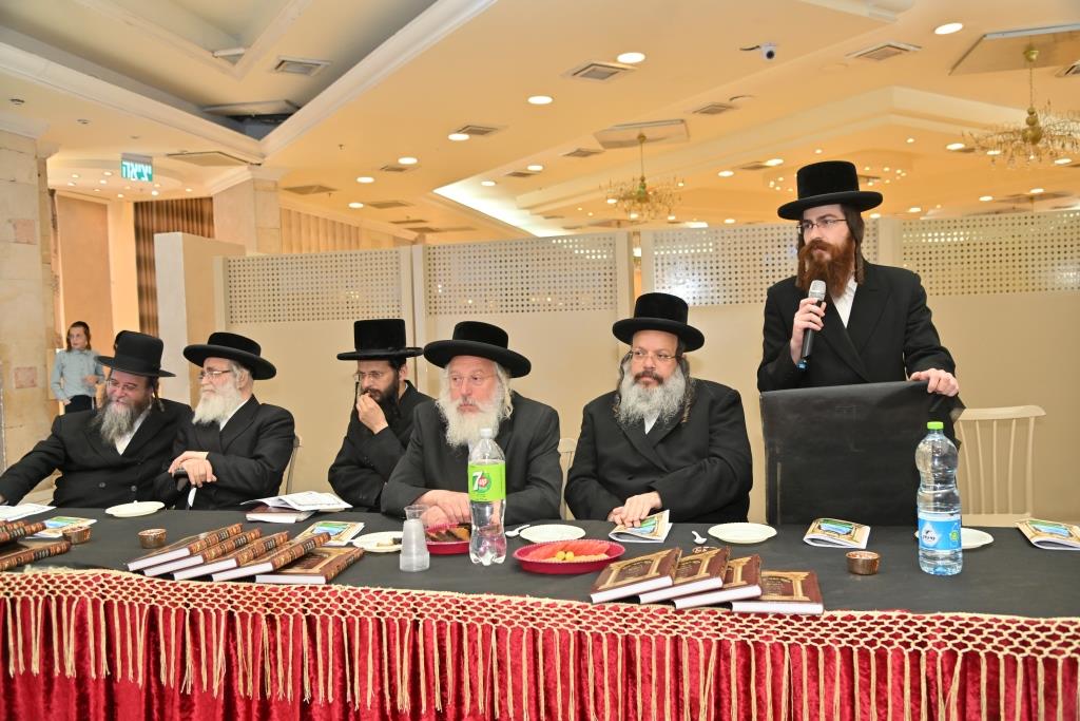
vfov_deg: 43.6
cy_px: 360
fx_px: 900
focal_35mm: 30
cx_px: 540
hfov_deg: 61.9
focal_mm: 30
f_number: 4
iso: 500
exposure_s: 1/125
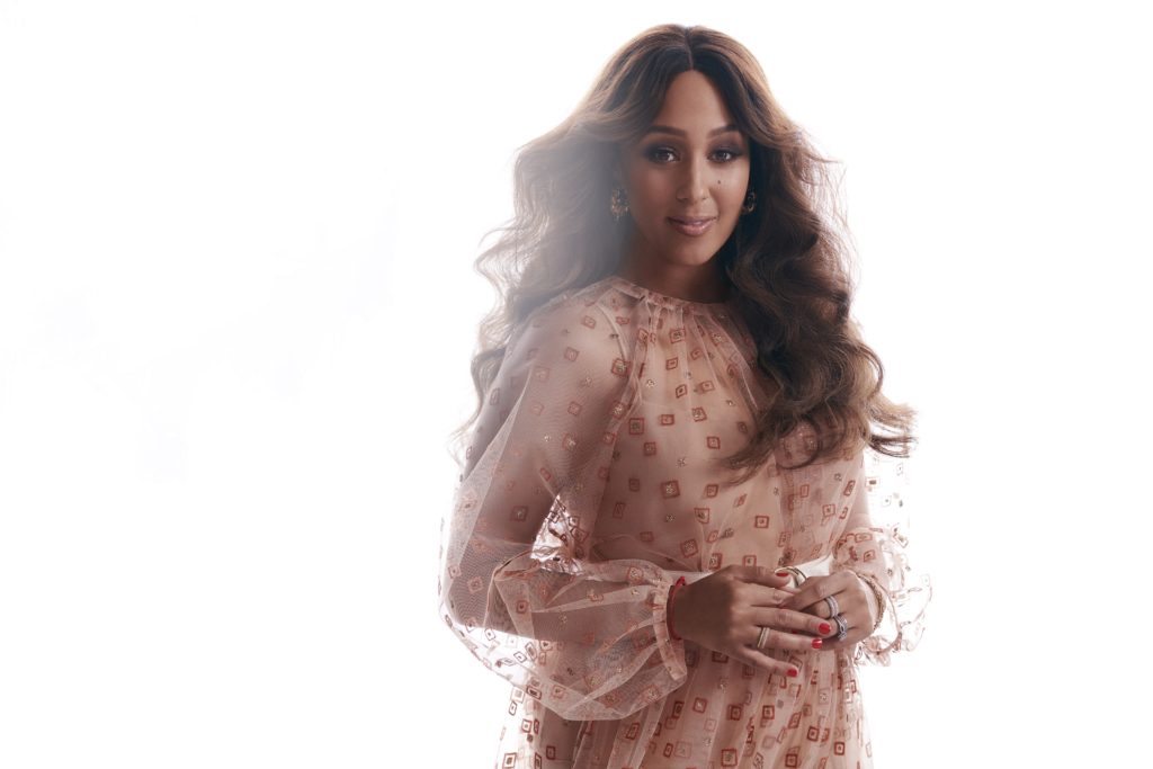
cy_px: 384
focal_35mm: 86
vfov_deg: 15.9
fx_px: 2755
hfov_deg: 23.6
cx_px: 576
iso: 100
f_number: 6.3
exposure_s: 1/200
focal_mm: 86
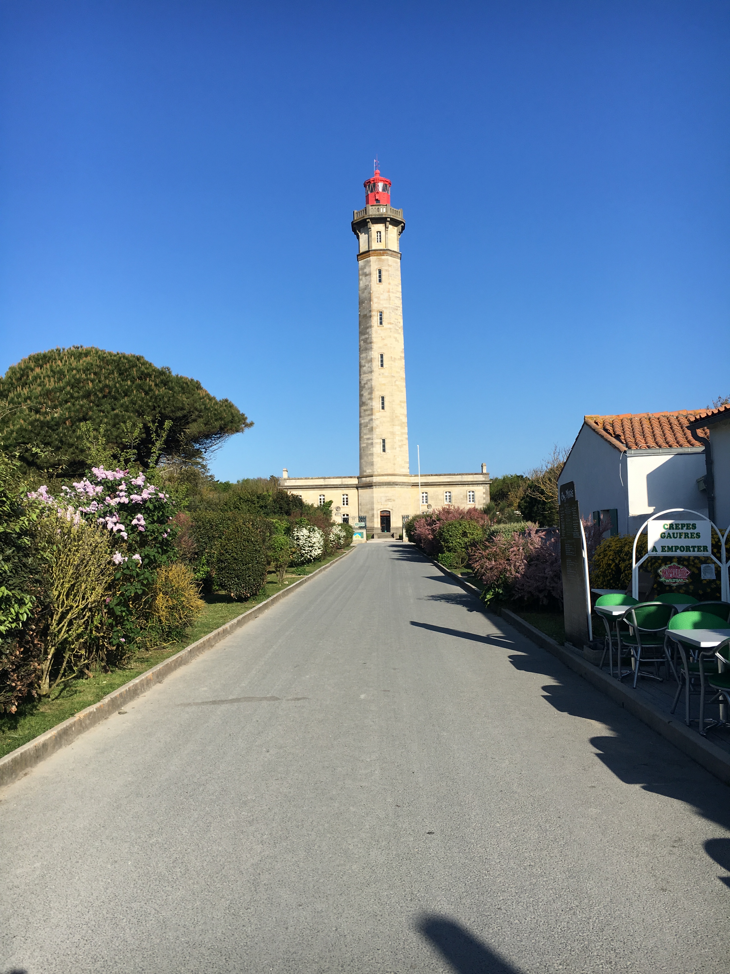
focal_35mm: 29
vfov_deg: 61.7
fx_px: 815
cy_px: 487
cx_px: 365
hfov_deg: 48.2
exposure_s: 1/1832
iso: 25
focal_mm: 4.15
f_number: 2.2
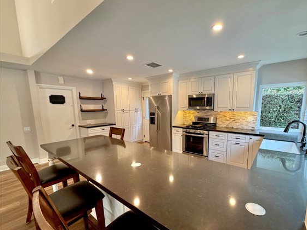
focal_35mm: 16
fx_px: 142
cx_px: 174
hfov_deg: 93.9
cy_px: 126
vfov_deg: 77.9
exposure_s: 1/60
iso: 250
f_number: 2.2
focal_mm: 2.22
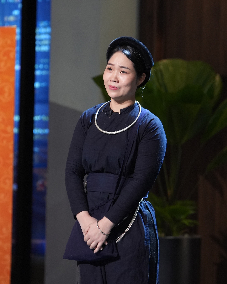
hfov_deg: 5.9
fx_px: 2200
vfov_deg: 7.4
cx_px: 113
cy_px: 120
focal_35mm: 262
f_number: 3.5
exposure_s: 1/200
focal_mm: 155
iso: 2500
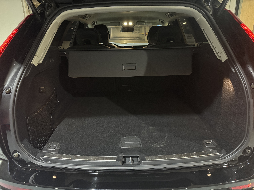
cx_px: 127
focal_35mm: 24
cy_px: 95
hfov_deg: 71.6
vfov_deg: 56.8
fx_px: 176
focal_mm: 6.76
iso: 1250
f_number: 1.78
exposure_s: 1/30
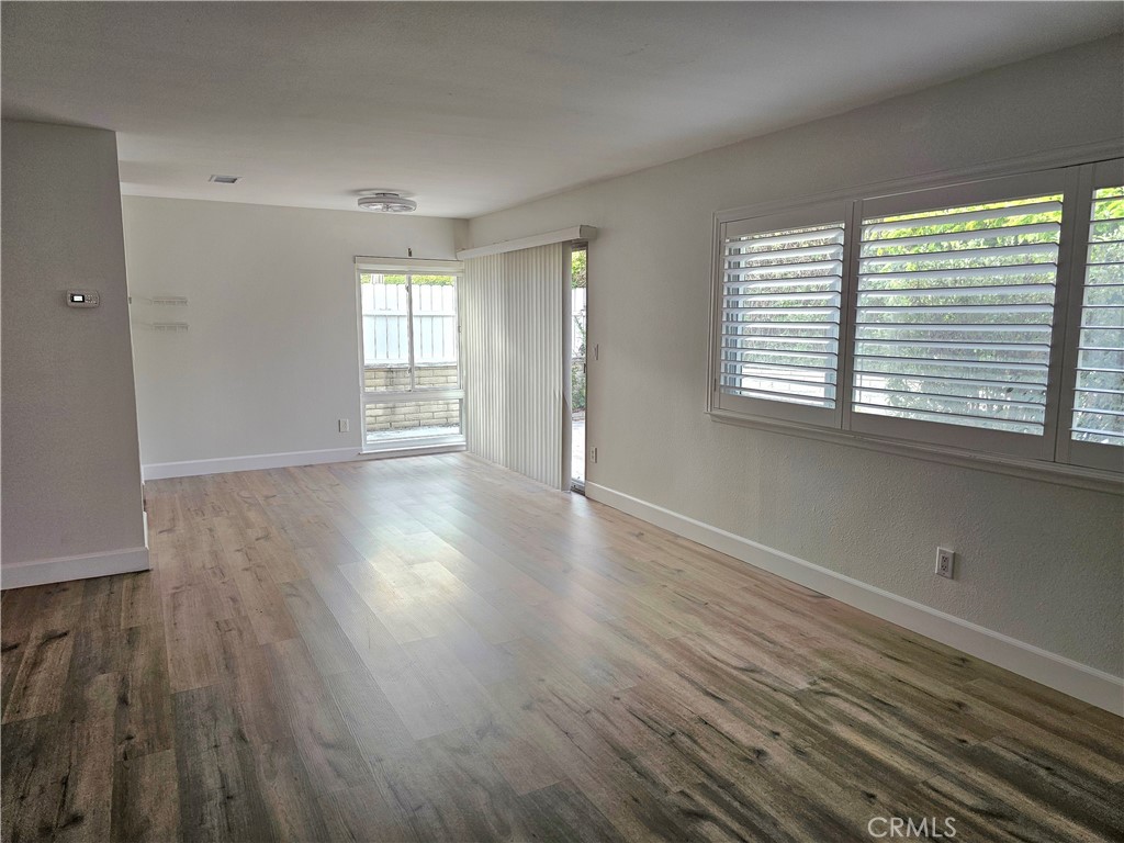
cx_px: 562
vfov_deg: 58.9
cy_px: 422
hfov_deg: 73.9
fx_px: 747
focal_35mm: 23
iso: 80
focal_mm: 6.3
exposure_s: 1/120
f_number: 1.7
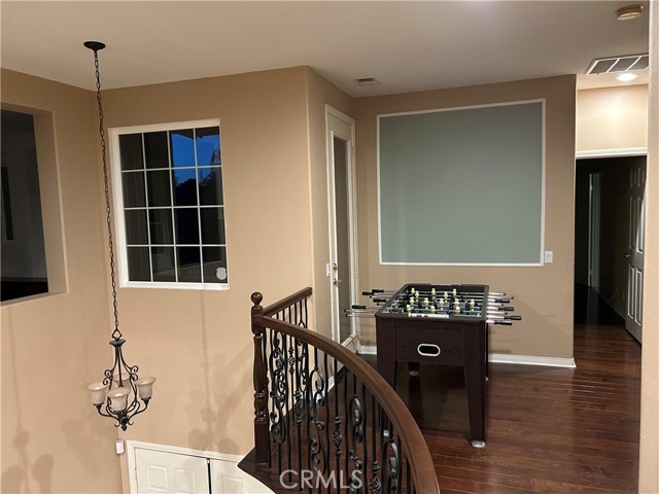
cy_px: 247
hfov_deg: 67.3
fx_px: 495
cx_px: 330
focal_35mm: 26
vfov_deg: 53.1
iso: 400
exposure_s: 1/40
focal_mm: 5.7
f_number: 1.5
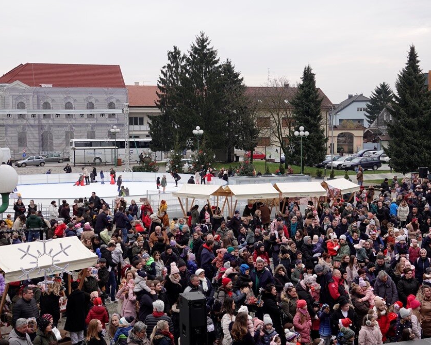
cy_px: 172
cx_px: 209
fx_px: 587
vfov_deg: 32.8
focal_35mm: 46
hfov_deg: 40.3
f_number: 3.2
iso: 100
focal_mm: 14.65
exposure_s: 1/250
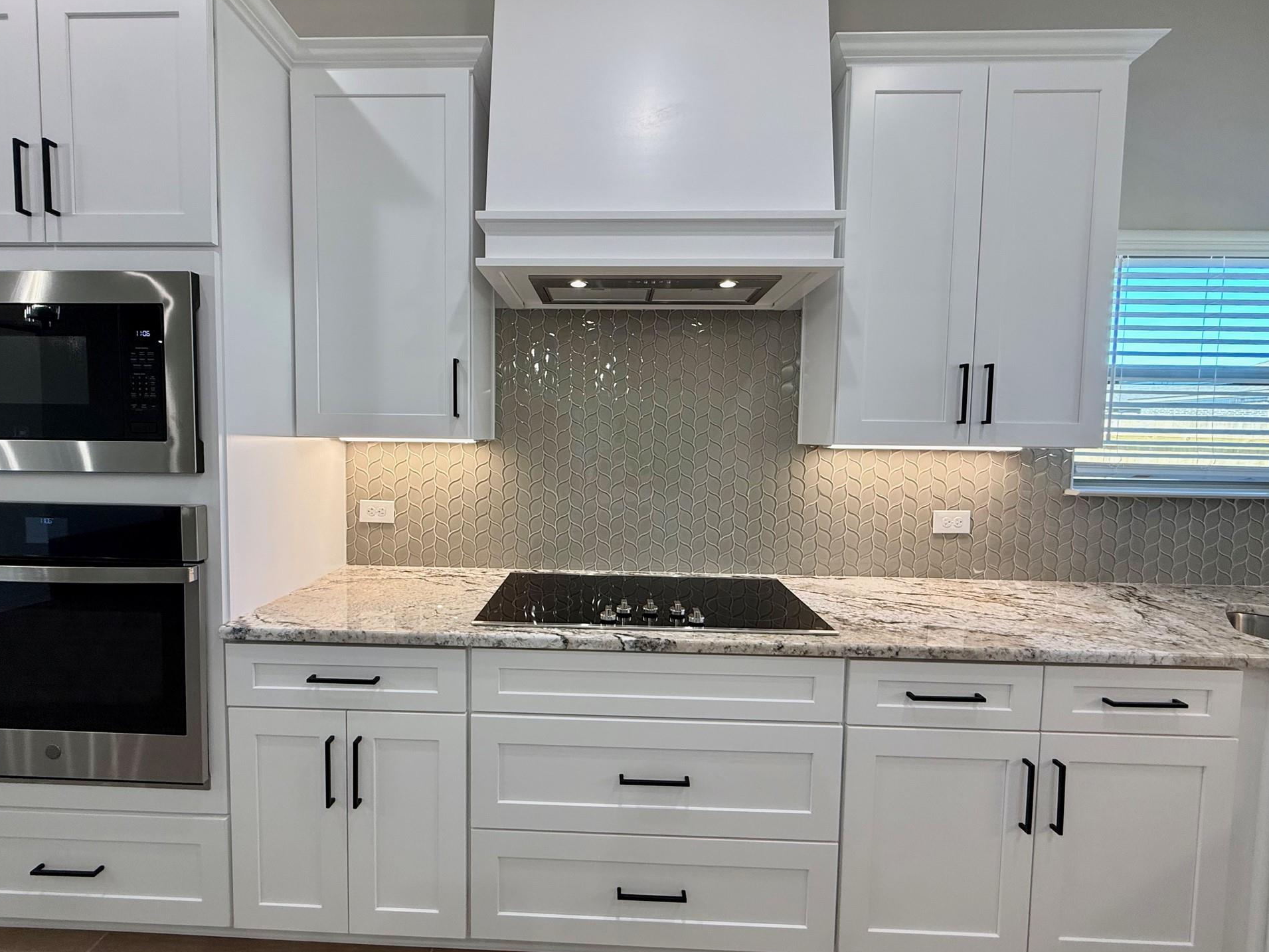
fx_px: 550
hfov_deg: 98.0
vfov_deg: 81.8
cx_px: 596
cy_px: 468
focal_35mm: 15
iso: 125
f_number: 2.2
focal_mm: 2.22
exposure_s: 1/120
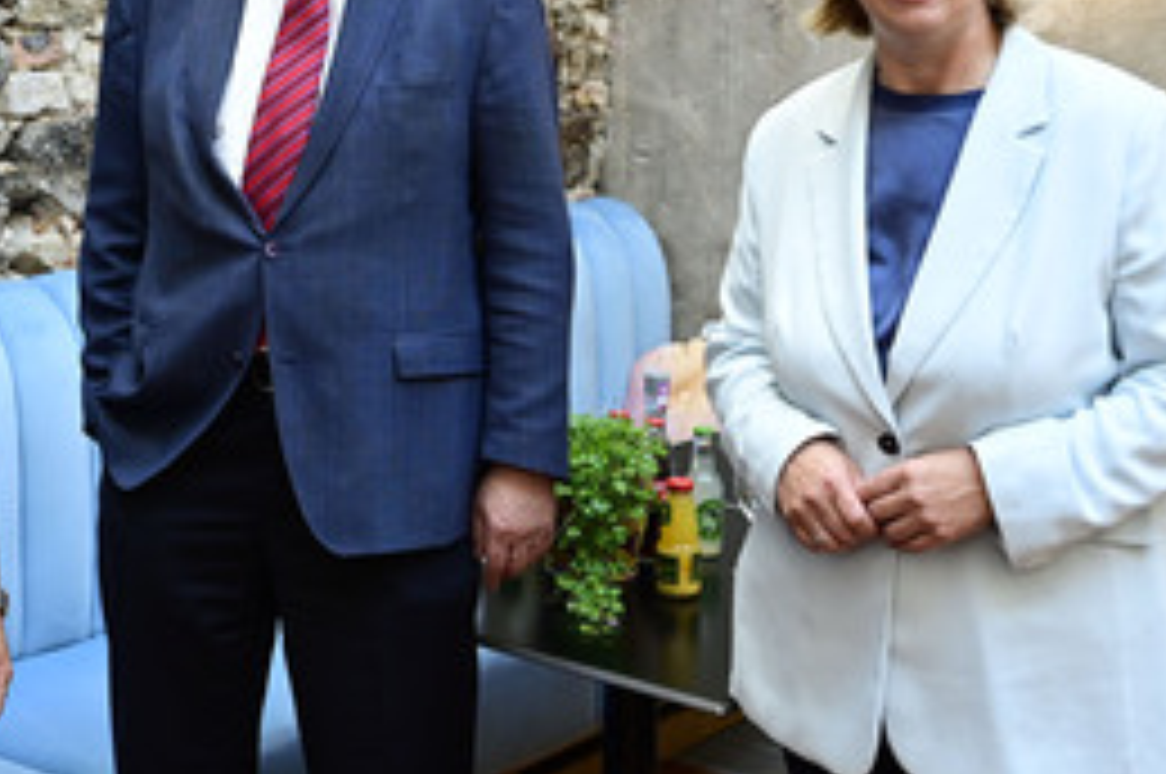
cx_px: 317
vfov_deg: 24.3
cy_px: 194
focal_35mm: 55
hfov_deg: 35.7
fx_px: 1775
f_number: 5
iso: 2000
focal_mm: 31.5
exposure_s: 1/200
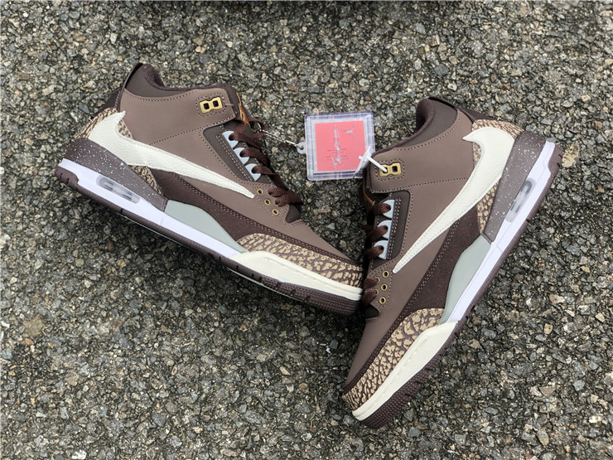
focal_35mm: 52
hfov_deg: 36.8
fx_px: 921
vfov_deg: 28.0
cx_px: 306
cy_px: 230
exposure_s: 1/300
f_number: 2.4
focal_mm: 6
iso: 16
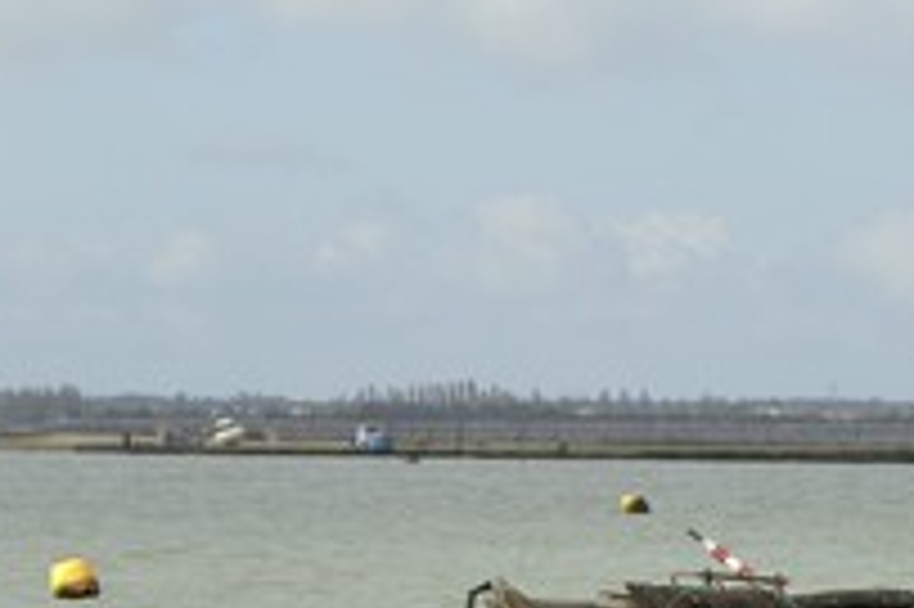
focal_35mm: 361
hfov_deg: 5.7
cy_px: 450
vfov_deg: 3.8
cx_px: 885
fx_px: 9158
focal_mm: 116
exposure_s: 1/500
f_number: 4.8
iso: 100
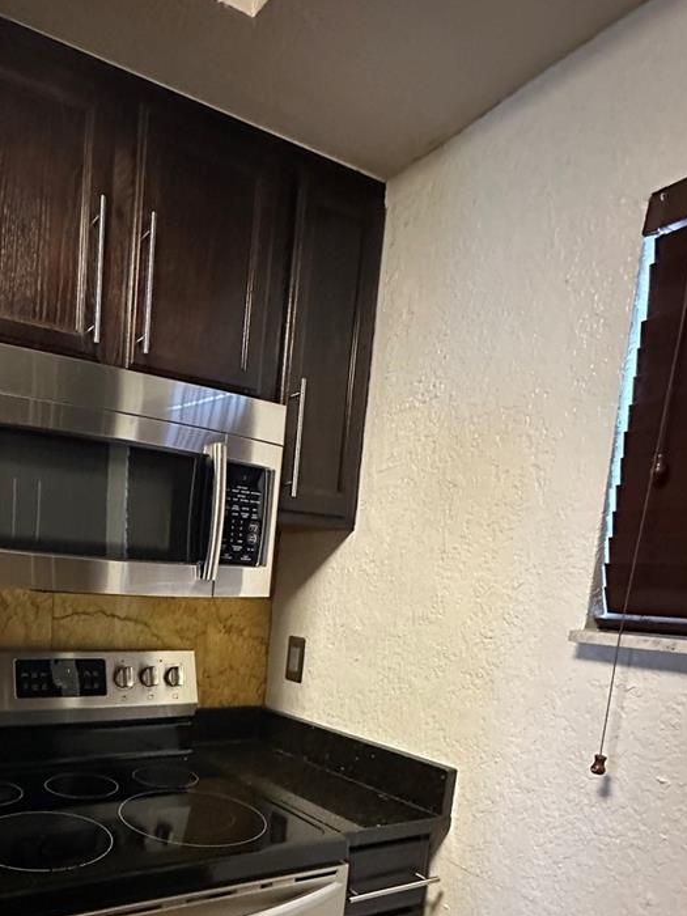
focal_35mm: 24
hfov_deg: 52.4
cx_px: 118
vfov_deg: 68.2
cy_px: 657
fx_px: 635
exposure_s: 1/30
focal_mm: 2.22
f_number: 2.2
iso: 1250
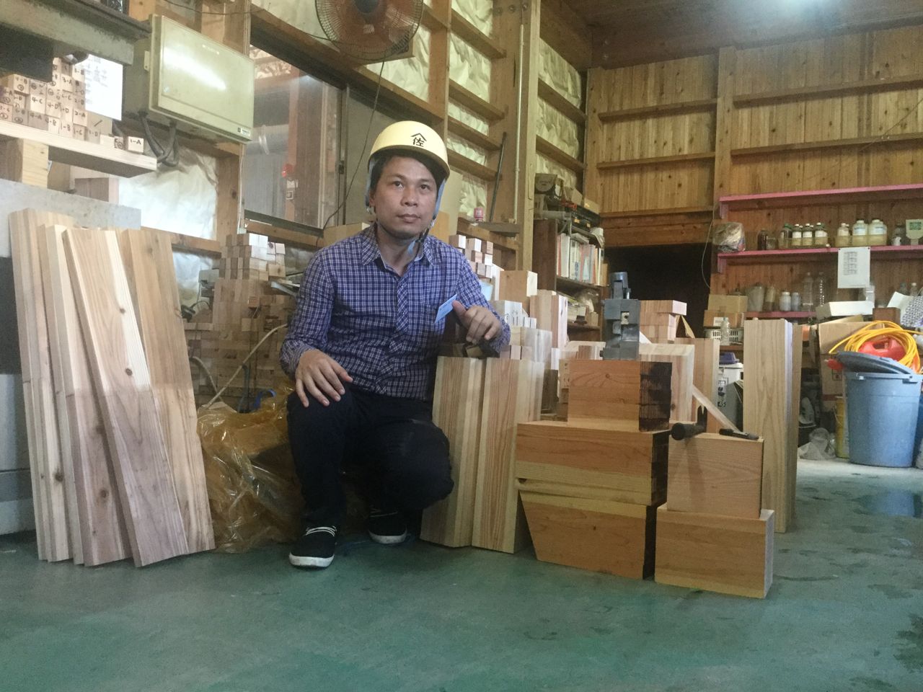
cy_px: 346
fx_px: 827
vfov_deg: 45.4
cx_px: 462
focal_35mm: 31
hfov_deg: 58.4
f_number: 2.4
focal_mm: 3.3
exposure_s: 1/17
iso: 200
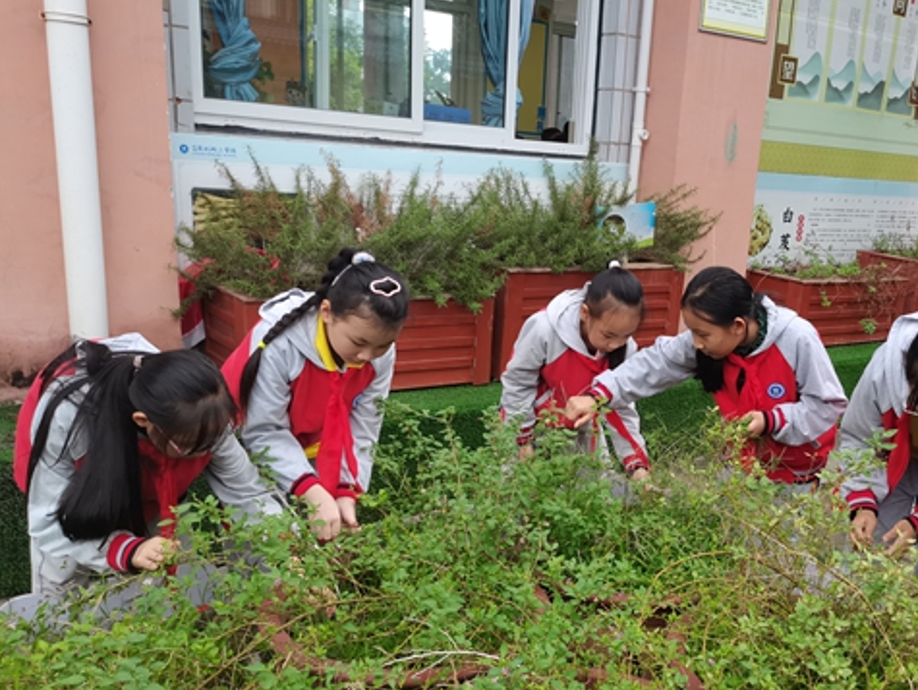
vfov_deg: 40.4
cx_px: 611
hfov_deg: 51.6
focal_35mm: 35
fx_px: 929
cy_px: 437
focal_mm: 5.58
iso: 80
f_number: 1.8
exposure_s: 1/100
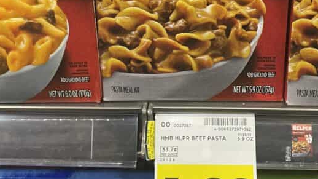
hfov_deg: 37.1
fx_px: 472
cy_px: 23
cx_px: 193
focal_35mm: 56
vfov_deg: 21.0
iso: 200
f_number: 1.6
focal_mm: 4.2
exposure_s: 1/44
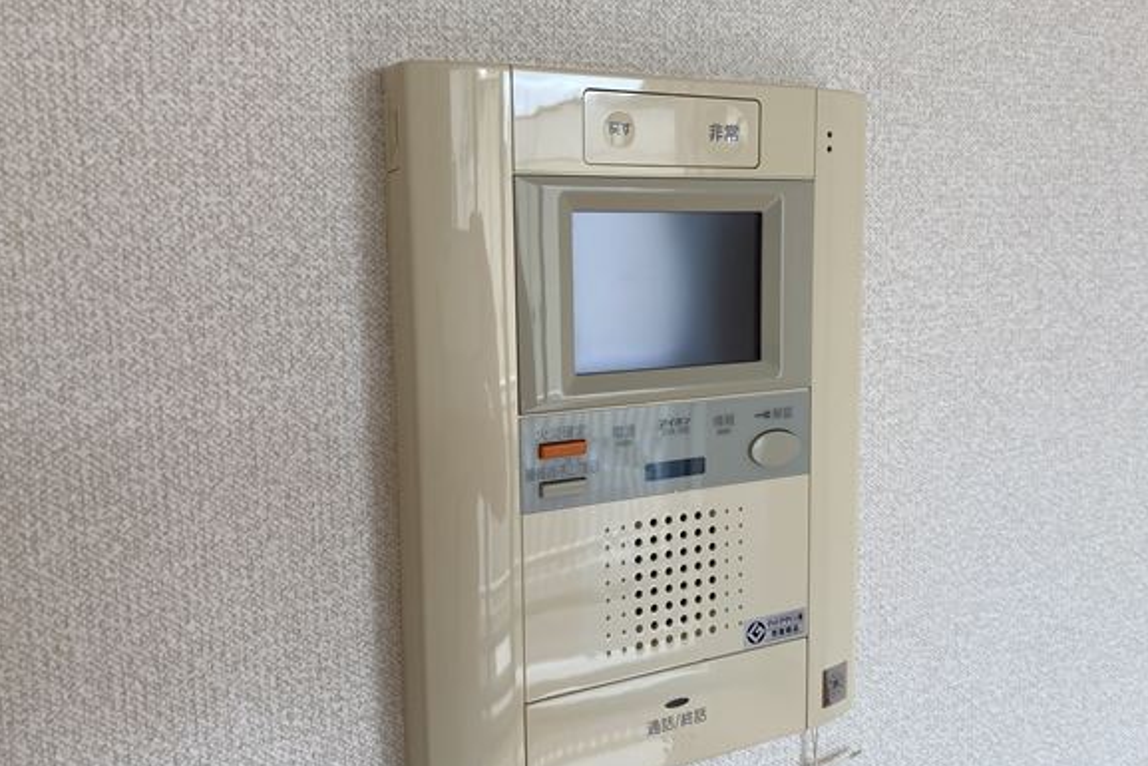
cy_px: 376
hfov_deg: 61.9
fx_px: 957
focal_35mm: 30
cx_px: 595
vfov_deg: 43.6
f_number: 1.8
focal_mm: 4.25
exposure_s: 1/118
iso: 32
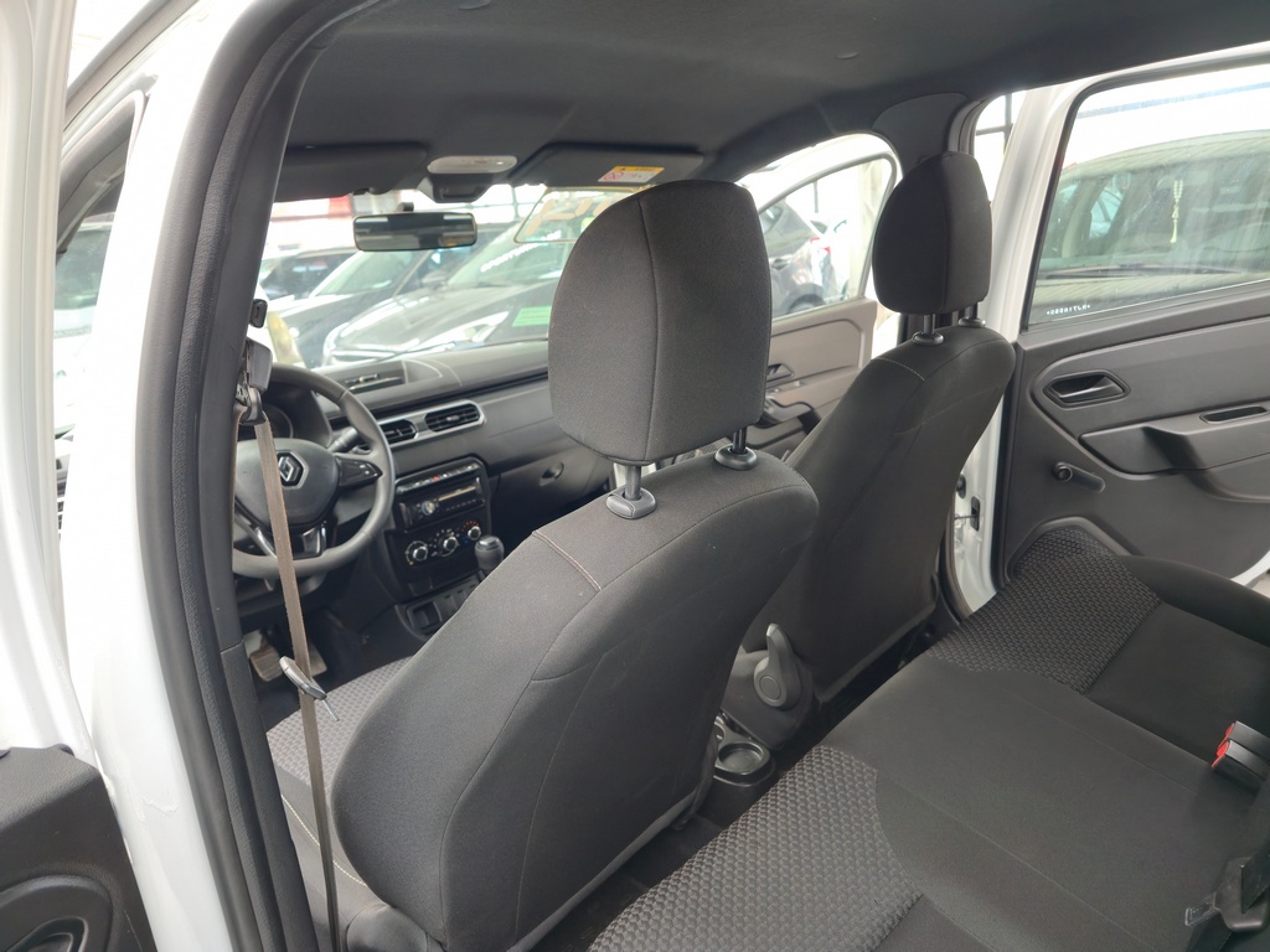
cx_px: 635
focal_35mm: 23
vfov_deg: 58.9
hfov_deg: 73.9
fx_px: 844
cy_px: 476
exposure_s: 1/60
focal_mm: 6.3
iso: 125
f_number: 1.7
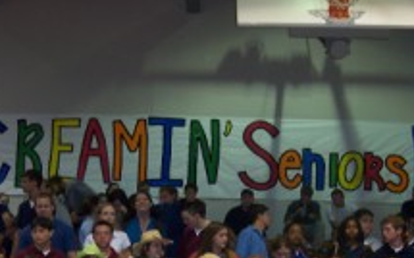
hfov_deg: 27.5
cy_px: 285
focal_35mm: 75
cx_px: 189
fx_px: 846
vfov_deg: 16.8
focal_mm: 8
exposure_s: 1/30
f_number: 2.8
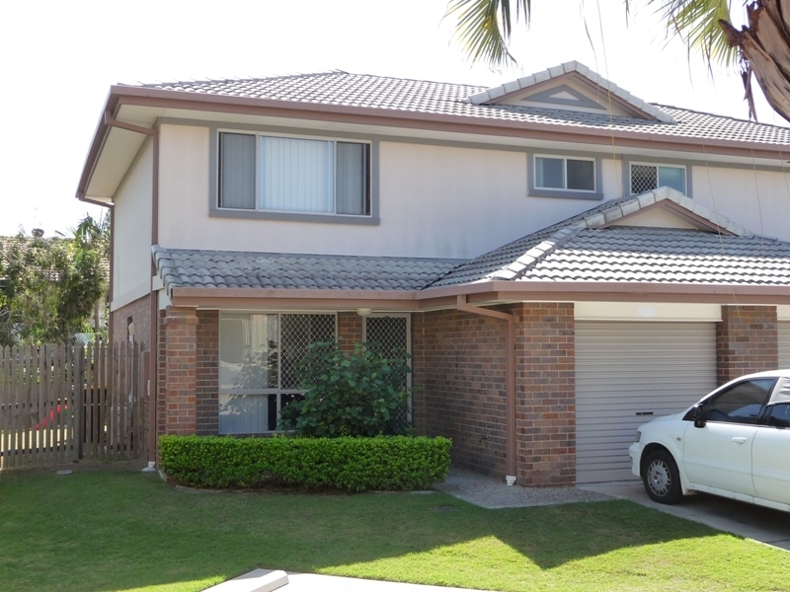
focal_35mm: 43
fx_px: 981
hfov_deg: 43.9
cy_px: 296
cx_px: 395
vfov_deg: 33.6
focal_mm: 7.1
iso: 160
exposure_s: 1/250
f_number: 4
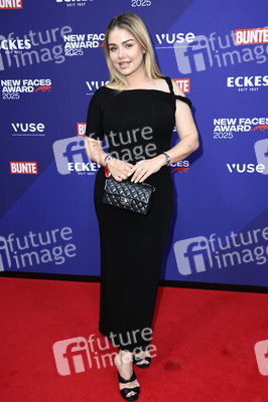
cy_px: 201
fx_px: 447
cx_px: 134
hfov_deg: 33.3
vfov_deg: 48.5
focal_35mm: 40
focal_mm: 40
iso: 800
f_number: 5.6
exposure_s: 1/200
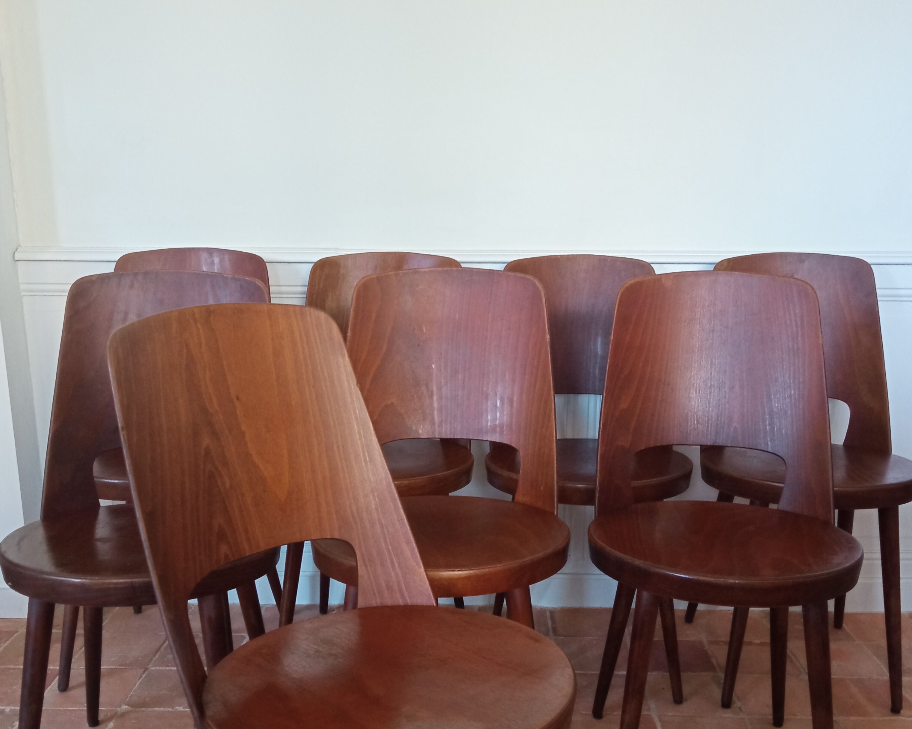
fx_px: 972
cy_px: 482
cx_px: 456
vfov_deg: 40.7
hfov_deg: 50.3
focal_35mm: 36
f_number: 2.2
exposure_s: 1/25
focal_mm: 3.79
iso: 448
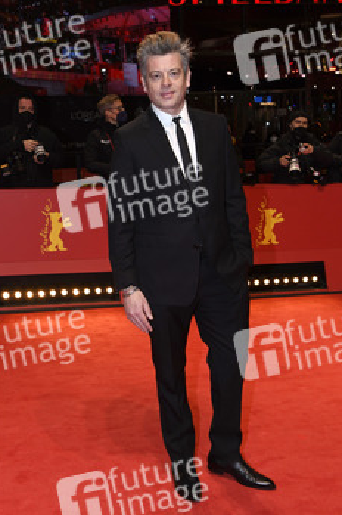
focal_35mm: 39
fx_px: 557
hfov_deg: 34.1
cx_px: 175
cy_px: 272
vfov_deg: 49.6
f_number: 5.6
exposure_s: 1/250
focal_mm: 34
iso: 800
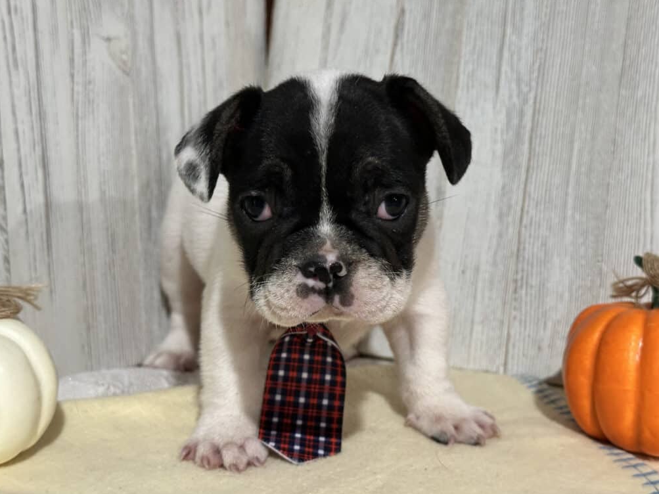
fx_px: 933
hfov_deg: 38.9
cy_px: 249
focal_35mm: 49
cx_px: 329
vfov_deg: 29.7
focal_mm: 6.86
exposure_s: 1/40
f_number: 1.78
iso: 500
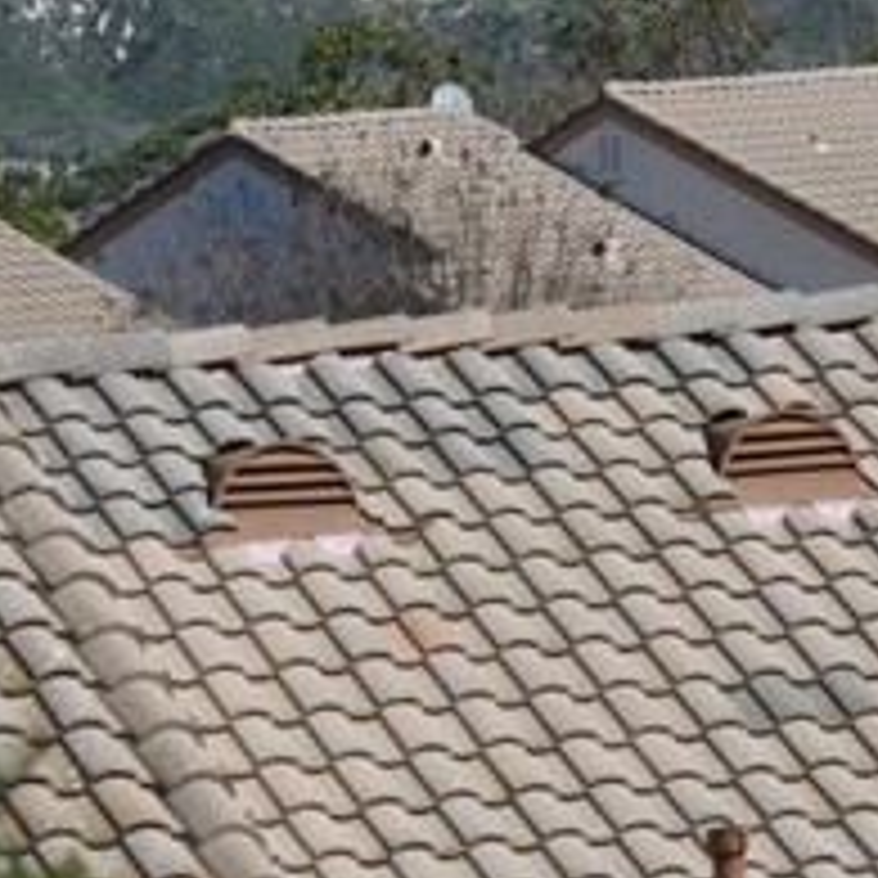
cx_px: 1108
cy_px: 88
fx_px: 9584
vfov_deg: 5.2
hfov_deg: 5.2
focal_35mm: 334
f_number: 7.1
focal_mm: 80
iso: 800
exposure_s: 1/5000
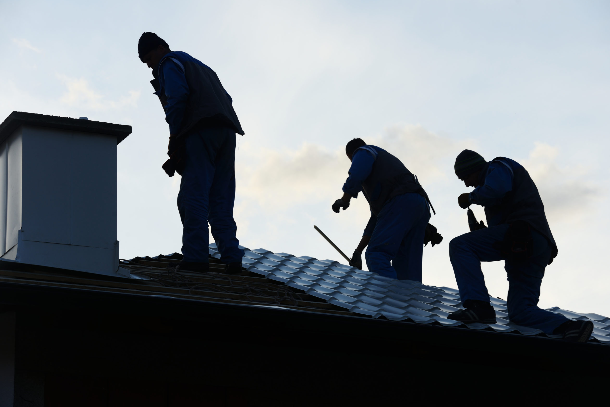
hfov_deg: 15.1
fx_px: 2305
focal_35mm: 136
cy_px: 204
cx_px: 306
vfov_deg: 10.1
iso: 100
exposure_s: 1/200
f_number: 8
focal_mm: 135
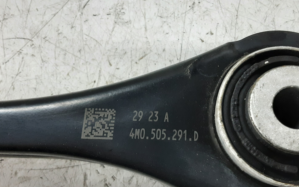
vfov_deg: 38.3
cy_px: 95
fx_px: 269
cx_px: 168
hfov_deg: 58.0
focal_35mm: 33
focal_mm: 2.91
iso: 160
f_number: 1.9
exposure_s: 1/50
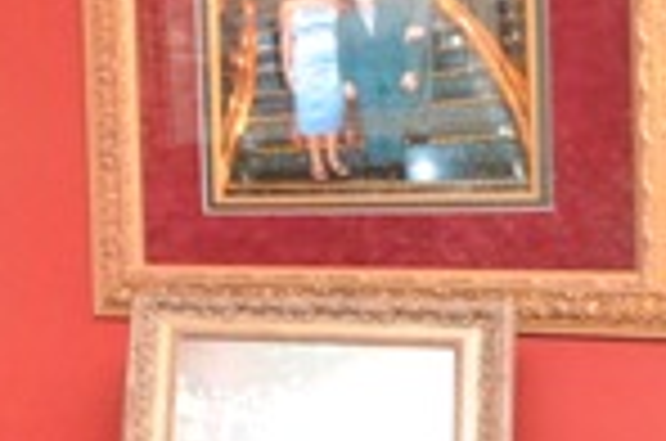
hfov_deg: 13.8
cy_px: 220
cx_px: -1058
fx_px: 1495
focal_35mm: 81
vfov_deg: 16.8
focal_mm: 10
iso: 3200
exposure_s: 1/60
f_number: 5.6
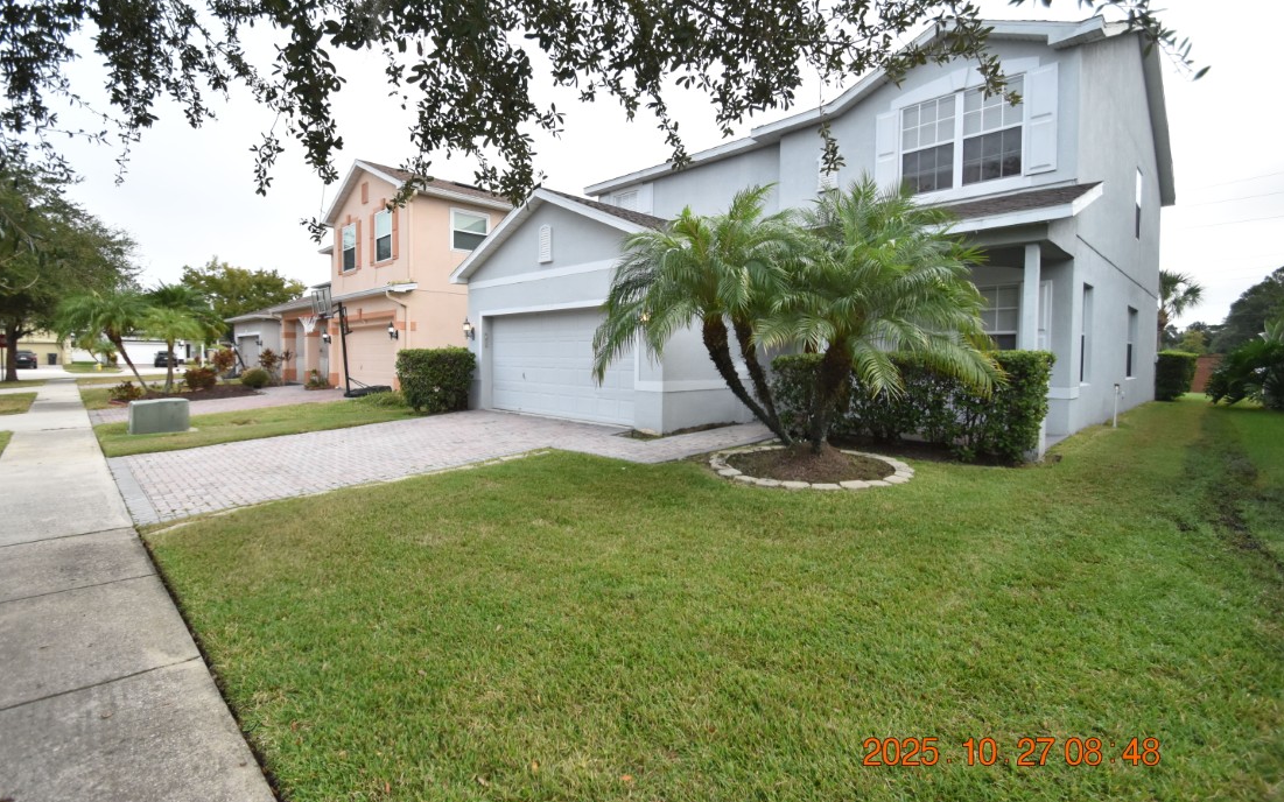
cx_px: 616
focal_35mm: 16
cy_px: 372
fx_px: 560
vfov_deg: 71.2
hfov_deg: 97.8
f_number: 3.5
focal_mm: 10
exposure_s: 1/1000
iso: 800
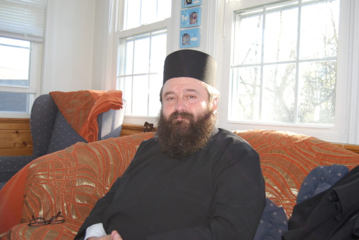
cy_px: 120
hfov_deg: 49.5
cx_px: 180
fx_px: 389
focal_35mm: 39
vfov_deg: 34.3
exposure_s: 1/80
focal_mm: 26
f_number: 4
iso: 200
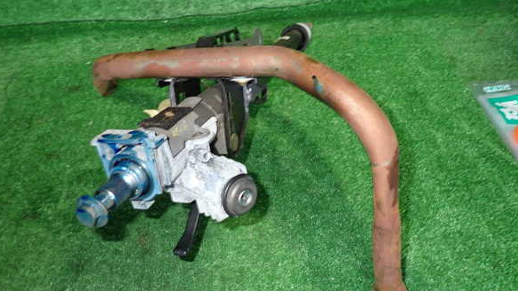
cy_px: 156
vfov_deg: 41.4
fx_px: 384
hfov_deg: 67.9
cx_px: 260
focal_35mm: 28
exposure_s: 1/30
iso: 250
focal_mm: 4.5
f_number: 2
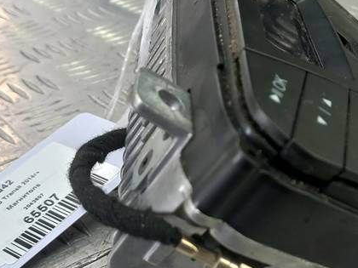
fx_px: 631
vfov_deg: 24.0
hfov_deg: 31.2
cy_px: 160
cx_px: 264
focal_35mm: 61
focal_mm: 4.6
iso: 80
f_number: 1.8
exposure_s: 1/50
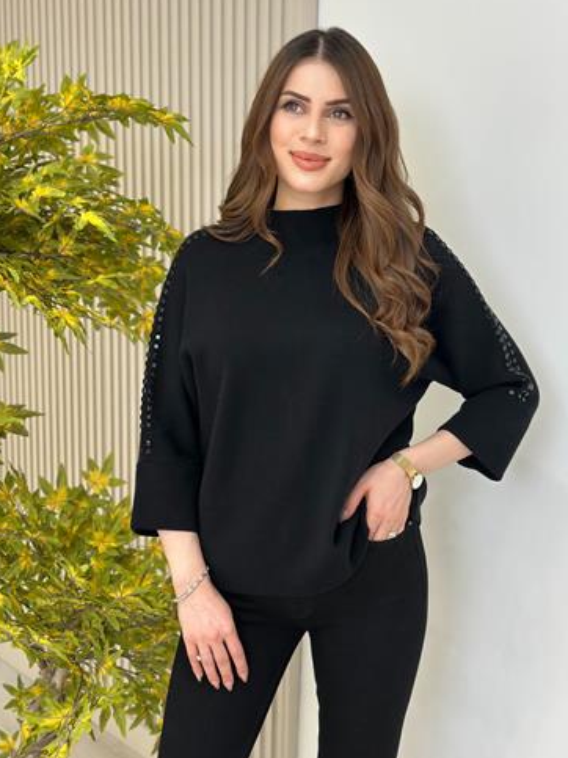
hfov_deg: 27.5
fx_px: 1160
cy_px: 384
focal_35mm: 53
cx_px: 304
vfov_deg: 36.2
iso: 64
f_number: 1.78
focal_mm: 6.86
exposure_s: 1/100
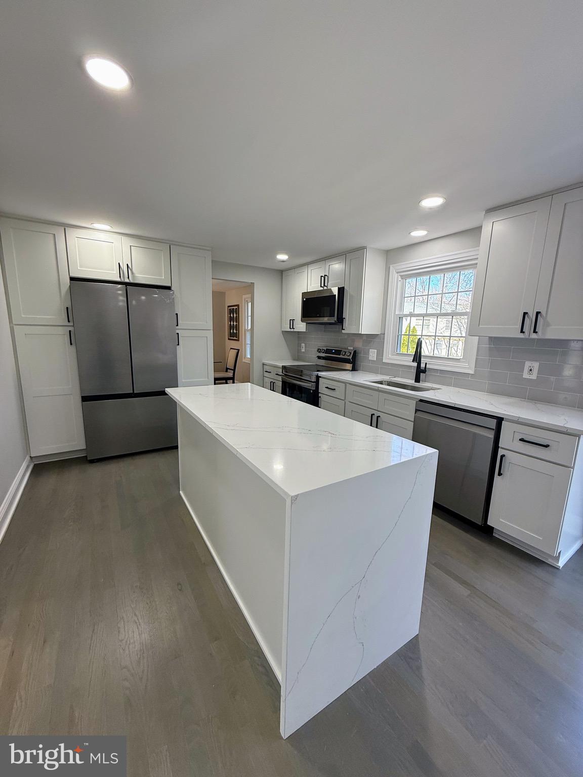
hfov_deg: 85.7
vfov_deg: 102.1
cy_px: 388
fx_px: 314
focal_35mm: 14
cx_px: 292
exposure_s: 1/120
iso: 100
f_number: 2.2
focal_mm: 2.22
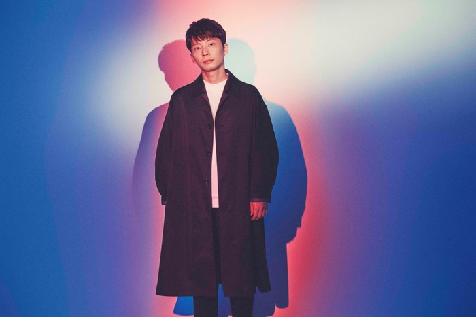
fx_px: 925
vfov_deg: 19.4
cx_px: 238
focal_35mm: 70
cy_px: 158
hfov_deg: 28.9
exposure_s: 1/125
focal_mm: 70
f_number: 4
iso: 800
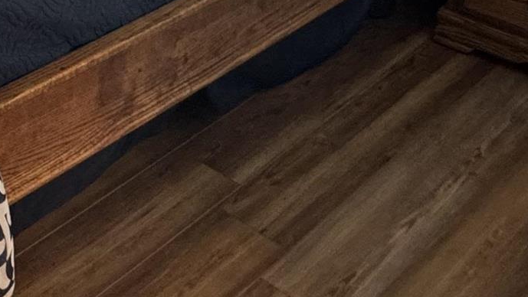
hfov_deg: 28.5
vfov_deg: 15.5
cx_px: -34
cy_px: -217
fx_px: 952
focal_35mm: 68
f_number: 2.2
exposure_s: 1/60
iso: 250
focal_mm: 2.22
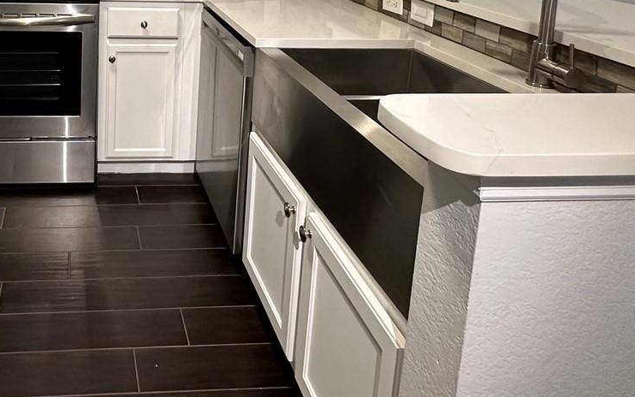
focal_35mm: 32
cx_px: 112
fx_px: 554
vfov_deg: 34.8
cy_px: -24
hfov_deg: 54.8
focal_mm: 2.22
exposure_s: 1/60
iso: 200
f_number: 2.2
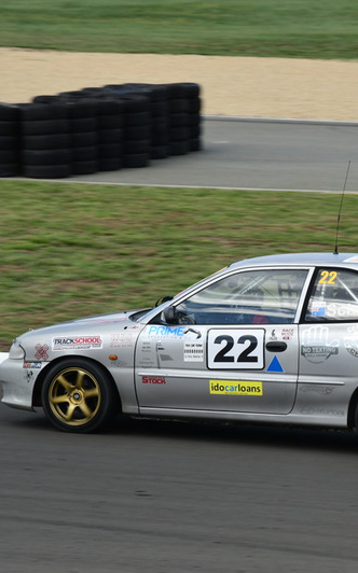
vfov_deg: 11.4
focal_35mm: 184
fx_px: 2875
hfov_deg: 7.1
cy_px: 286
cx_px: 286
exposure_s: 1/400
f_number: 8
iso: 200
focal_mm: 80
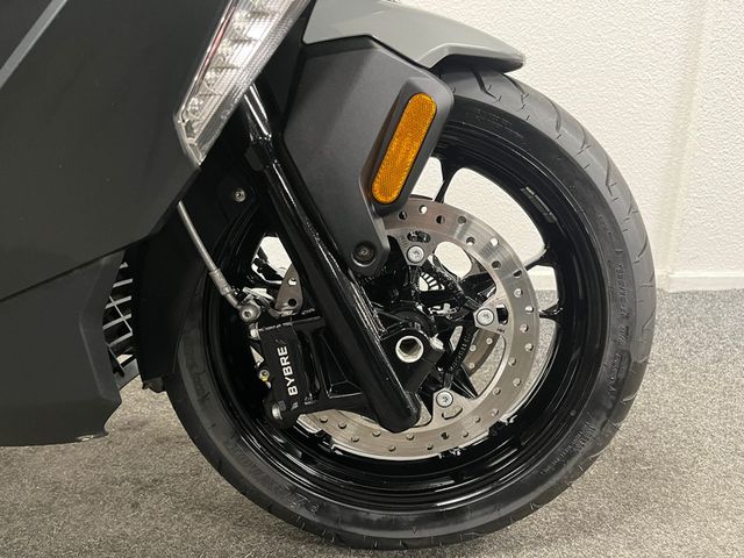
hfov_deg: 67.3
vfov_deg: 53.1
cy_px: 279
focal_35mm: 26
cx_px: 372
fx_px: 559
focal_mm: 5.1
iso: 640
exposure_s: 1/33
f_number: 1.6
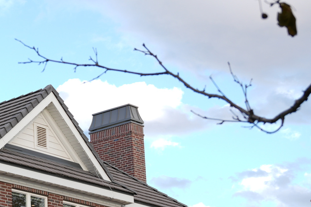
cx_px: -121
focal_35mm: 107
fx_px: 924
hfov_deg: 17.6
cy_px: 281
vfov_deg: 12.3
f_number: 2.8
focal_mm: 24
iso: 80
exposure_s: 1/320
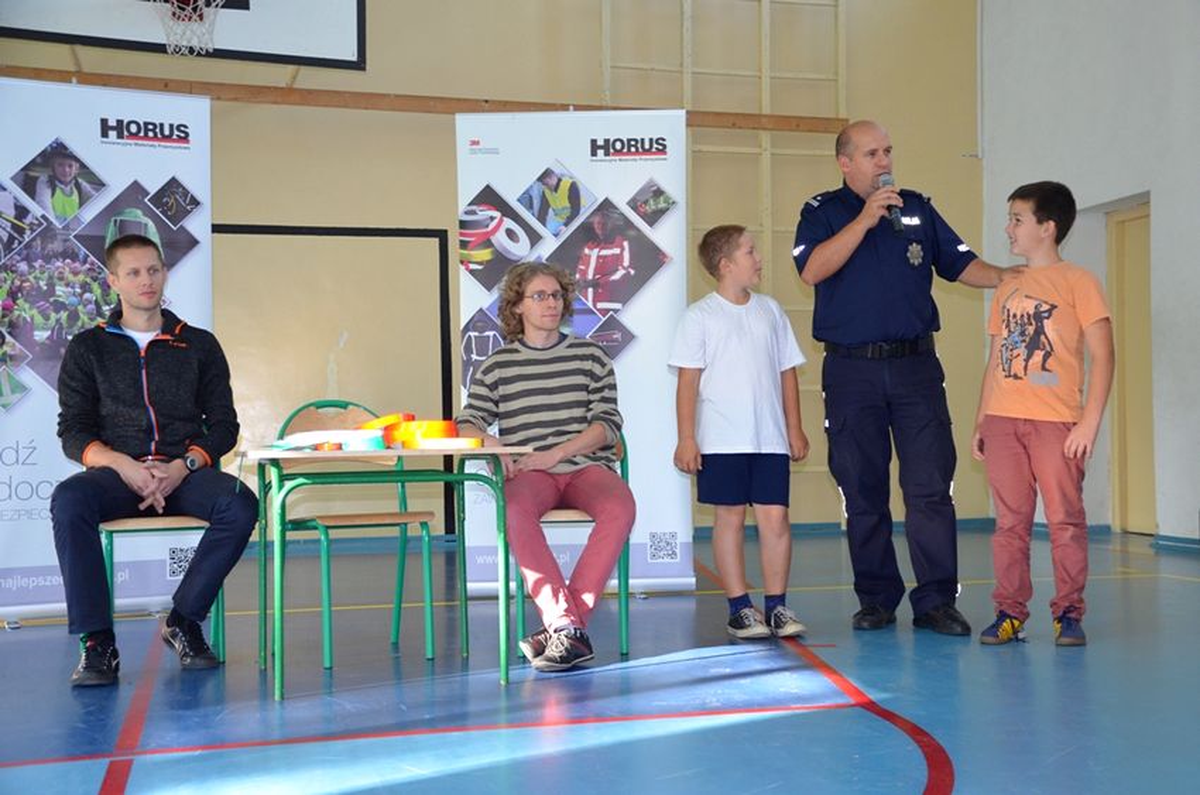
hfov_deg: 41.2
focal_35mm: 48
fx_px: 1597
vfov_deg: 28.0
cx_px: 600
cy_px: 398
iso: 900
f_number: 4.2
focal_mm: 32
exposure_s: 1/60
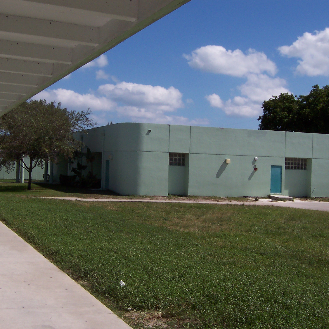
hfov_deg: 27.7
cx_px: 153
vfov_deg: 27.7
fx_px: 667
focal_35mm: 62
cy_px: 163
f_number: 6.7
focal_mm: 8
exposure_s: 1/1000
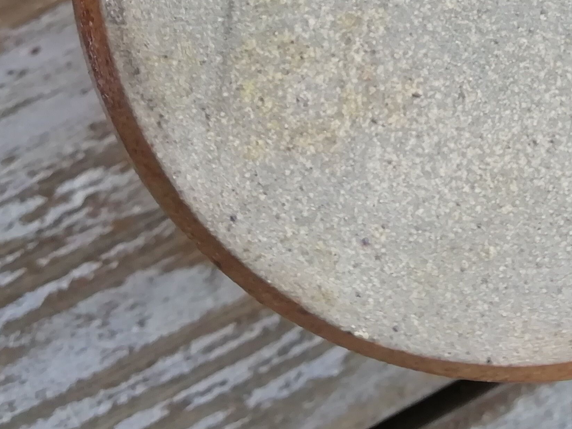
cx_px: 507
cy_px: -71
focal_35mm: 66
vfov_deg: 20.9
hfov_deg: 28.3
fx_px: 1091
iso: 80
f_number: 2.2
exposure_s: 1/50
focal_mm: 3.21
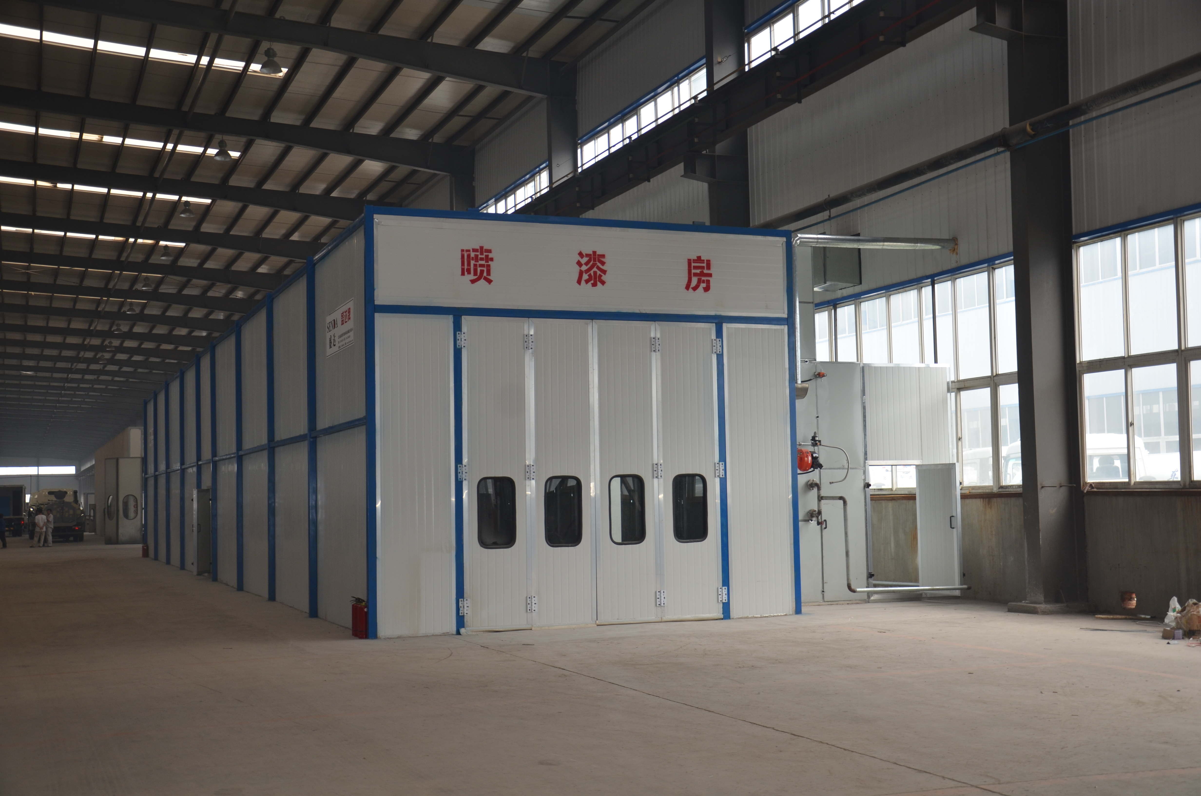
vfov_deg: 29.7
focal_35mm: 45
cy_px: 398
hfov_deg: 43.7
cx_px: 600
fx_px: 1498
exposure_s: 1/125
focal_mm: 30
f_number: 4.2
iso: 200
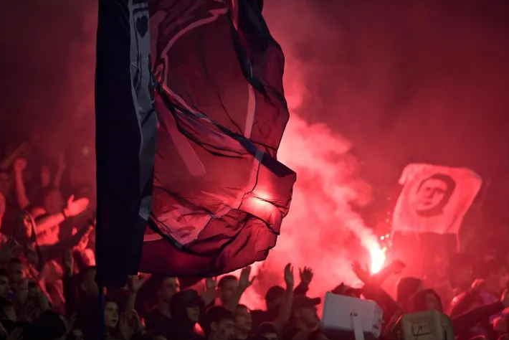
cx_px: 255
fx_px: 6054
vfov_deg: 3.2
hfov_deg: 4.8
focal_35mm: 428
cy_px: 164
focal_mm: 400
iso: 1600
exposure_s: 1/1250
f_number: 2.8
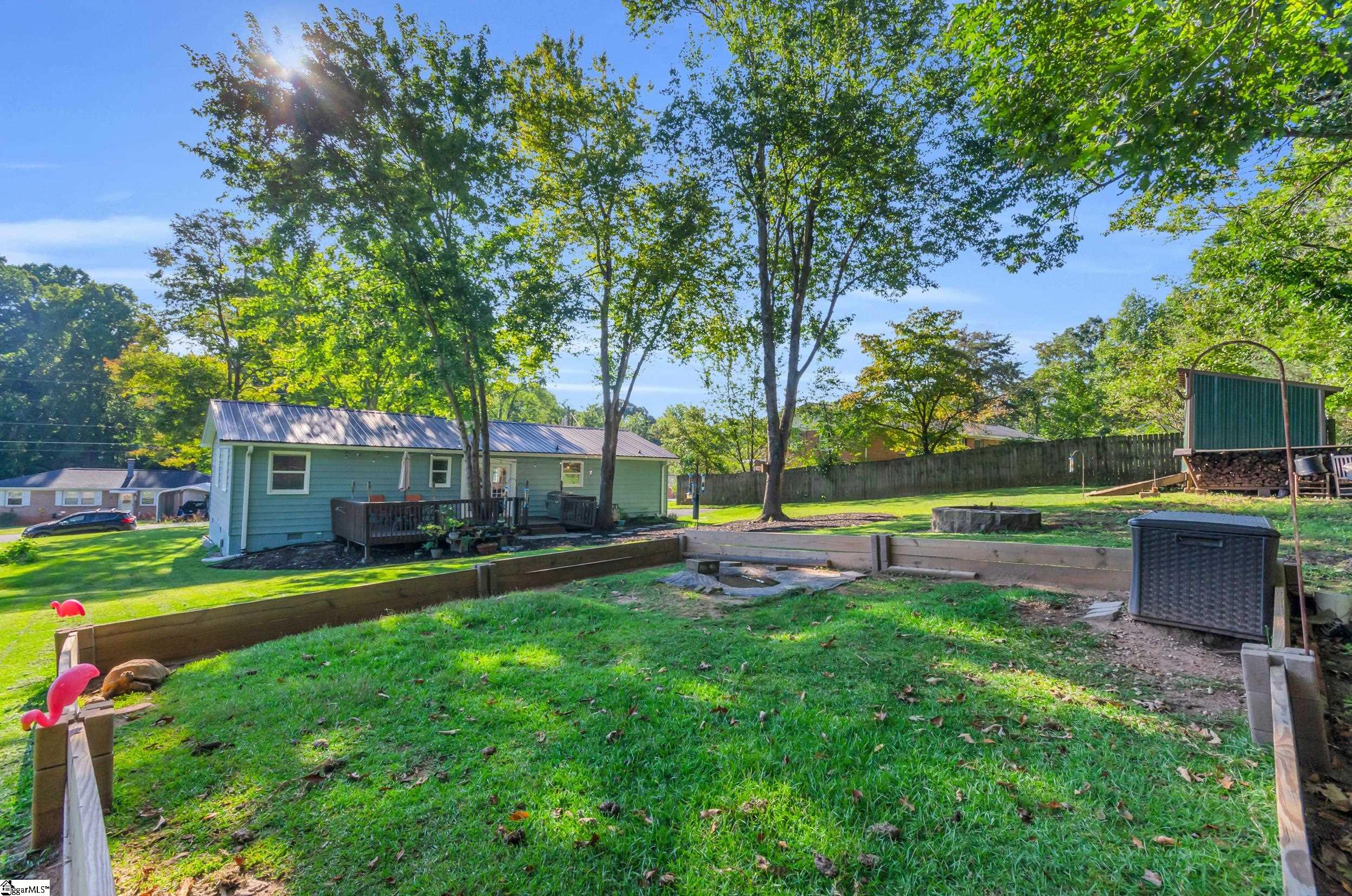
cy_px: 448
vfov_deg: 77.1
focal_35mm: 15
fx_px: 562
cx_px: 676
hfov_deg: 100.5
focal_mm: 10
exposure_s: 1/160
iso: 200
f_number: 9
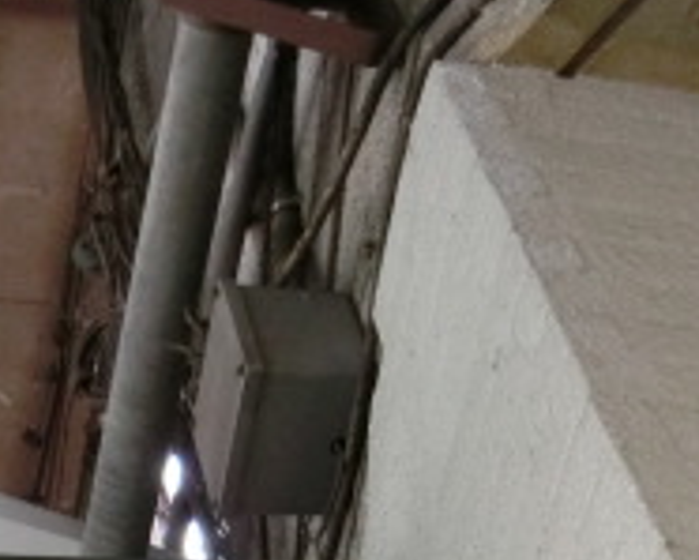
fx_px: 2712
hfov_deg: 14.0
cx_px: -274
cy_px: 846
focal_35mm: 131
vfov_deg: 11.3
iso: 640
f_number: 4.1
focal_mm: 6.9
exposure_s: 1/40
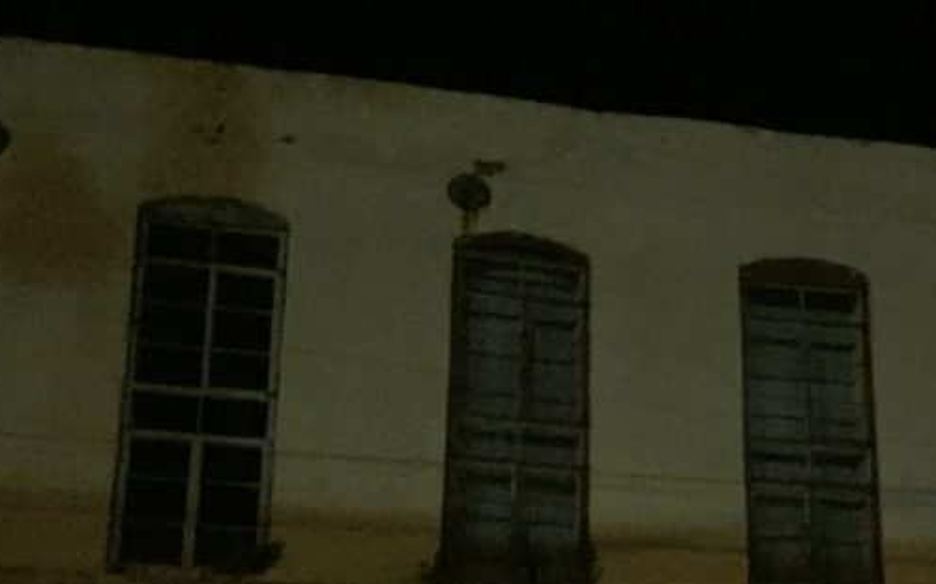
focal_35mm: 63
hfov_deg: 32.2
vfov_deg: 19.7
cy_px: 642
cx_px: 631
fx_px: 1606
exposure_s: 1/15
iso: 2000
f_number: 2.2
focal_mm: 4.15
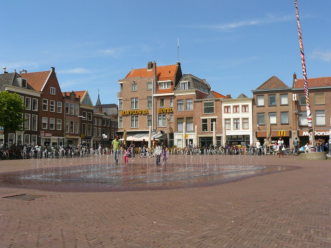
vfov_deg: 39.7
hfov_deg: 51.4
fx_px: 344
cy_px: 124
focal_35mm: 36
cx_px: 166
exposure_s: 1/500
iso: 100
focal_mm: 6
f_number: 5.6
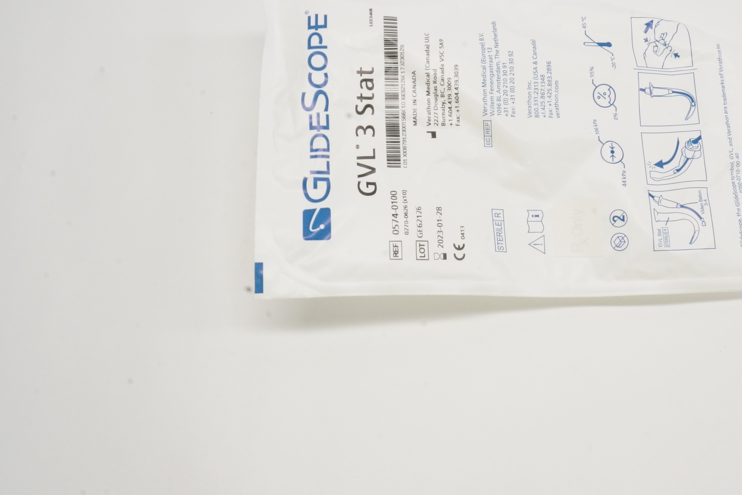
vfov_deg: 24.6
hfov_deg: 36.1
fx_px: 1128
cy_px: 155
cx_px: 487
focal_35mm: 55
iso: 800
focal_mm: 25
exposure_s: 1/10
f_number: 25
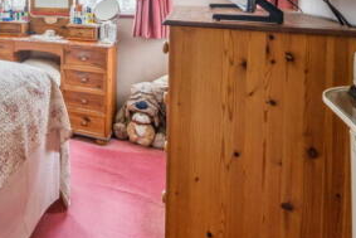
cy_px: -16
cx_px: -31
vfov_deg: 32.2
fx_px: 366
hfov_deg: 41.8
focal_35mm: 37
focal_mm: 16
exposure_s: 1/8
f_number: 8
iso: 640
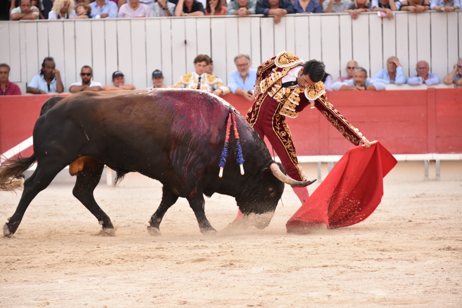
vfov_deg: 7.6
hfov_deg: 11.4
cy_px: 154
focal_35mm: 180
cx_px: 231
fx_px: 2310
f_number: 5.6
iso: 1800
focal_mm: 180
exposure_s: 1/640
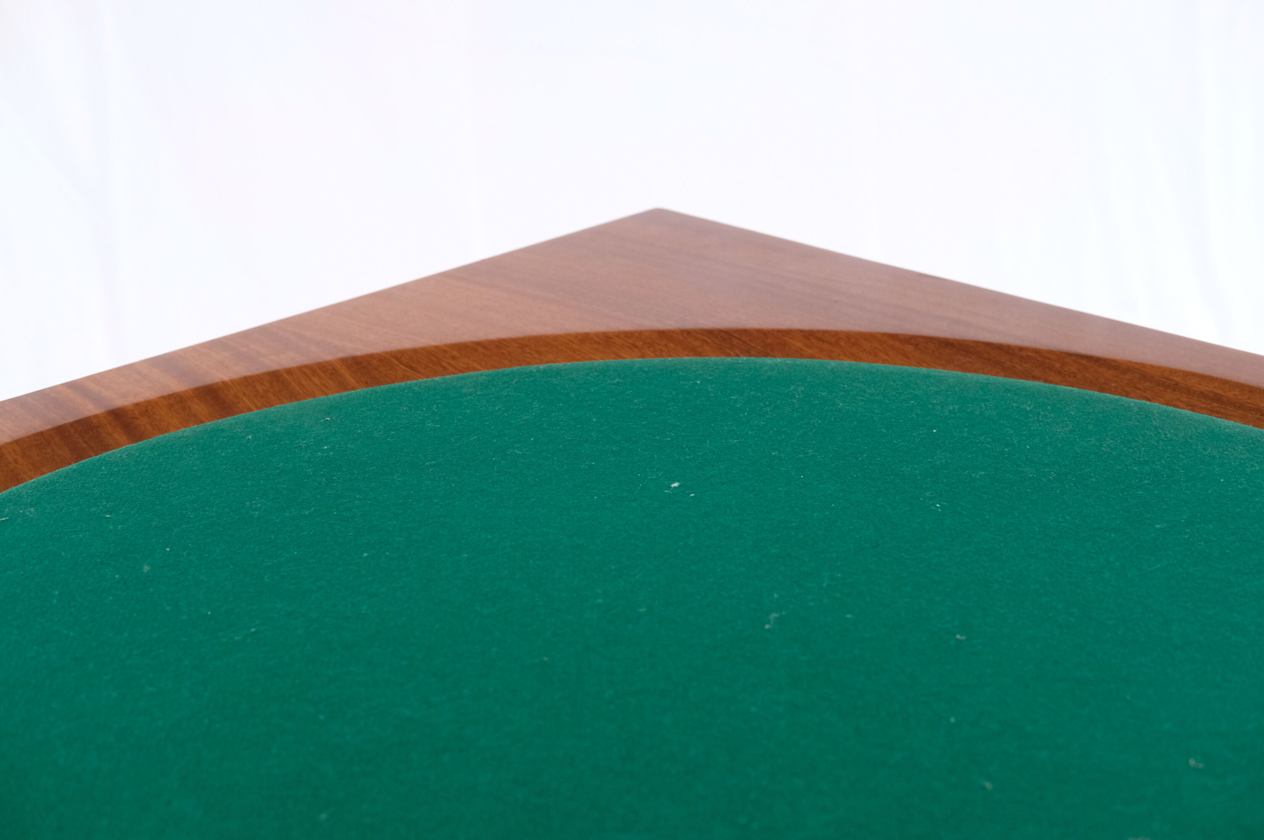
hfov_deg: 37.5
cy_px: 420
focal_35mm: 53
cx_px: 632
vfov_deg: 25.5
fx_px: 1859
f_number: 5
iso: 2500
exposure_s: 1/80
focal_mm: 35
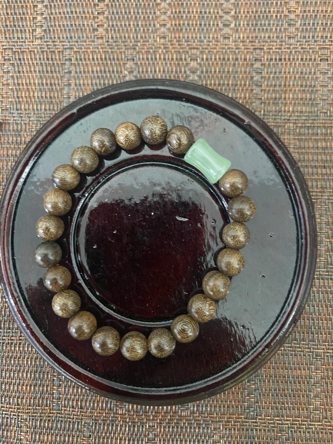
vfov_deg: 67.3
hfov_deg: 53.1
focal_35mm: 26
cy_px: 222
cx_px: 166
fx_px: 333
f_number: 1.8
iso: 800
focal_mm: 4.25
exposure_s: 1/25
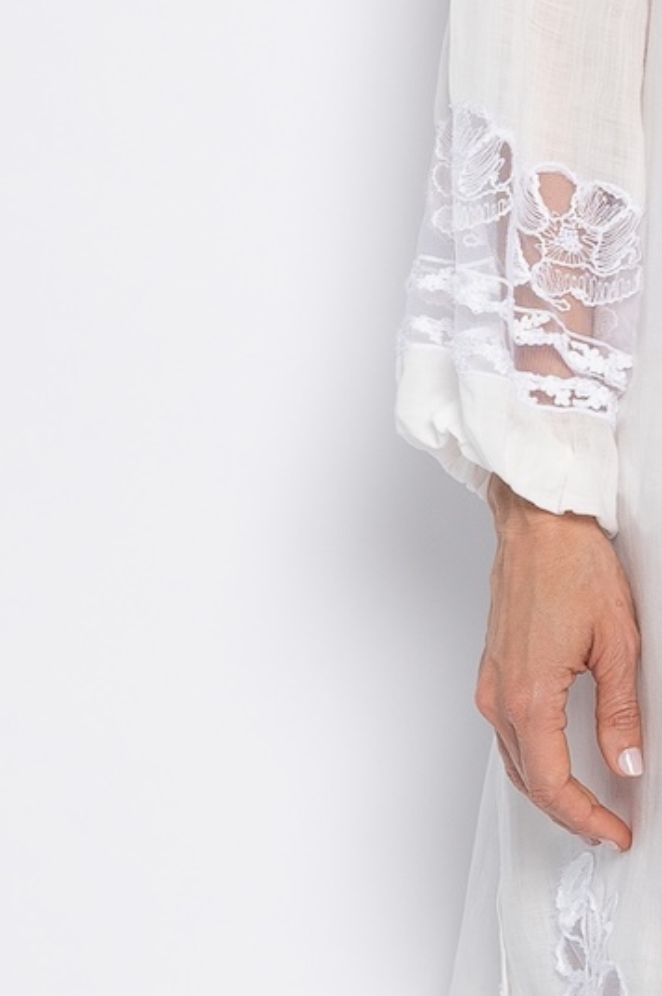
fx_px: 5586
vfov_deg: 10.2
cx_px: 911
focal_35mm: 202
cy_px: 567
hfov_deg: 6.7
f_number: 5
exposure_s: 1/160
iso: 200
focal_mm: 48
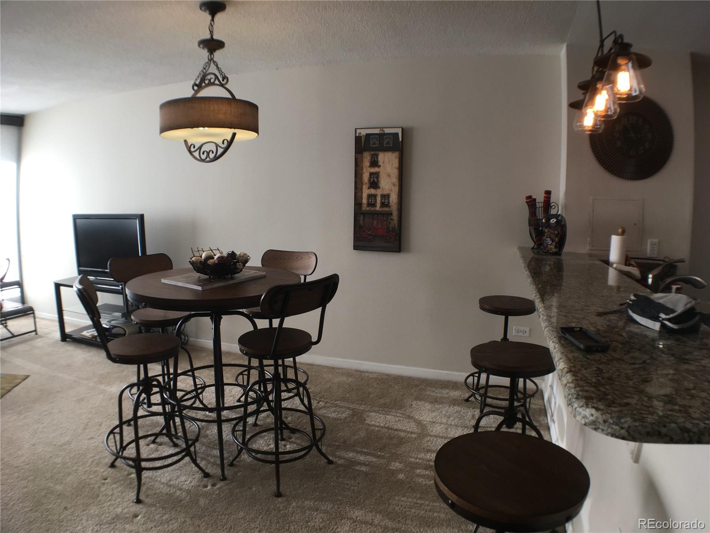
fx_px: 595
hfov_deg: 61.7
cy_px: 266
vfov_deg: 48.2
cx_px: 355
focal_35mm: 29
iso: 40
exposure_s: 1/120
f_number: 2.2
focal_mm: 4.15
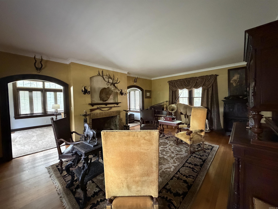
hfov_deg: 102.1
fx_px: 112
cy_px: 104
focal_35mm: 14
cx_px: 139
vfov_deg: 85.7
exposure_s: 1/60
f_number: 2.2
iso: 1250
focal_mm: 2.22
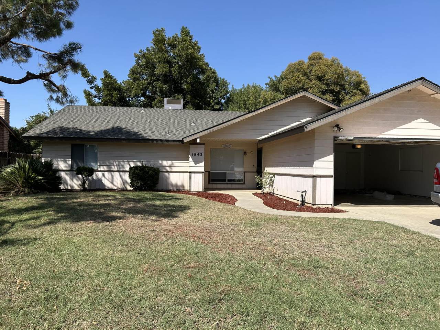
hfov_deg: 67.3
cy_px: 165
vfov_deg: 53.1
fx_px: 330
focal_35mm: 26
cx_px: 220
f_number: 1.5
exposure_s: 1/3165
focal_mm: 5.7
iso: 50
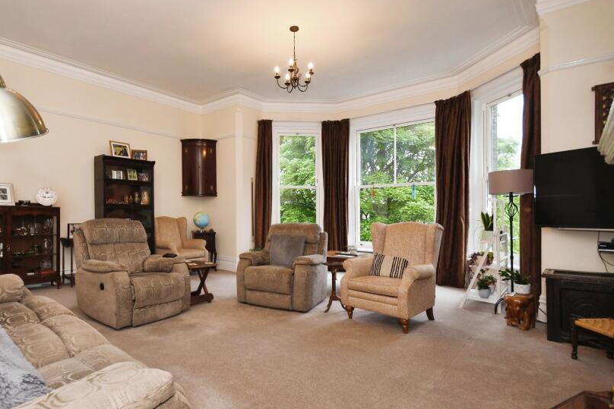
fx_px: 324
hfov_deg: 86.2
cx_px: 256
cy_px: 204
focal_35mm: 19
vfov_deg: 64.6
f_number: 8
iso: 400
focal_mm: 10
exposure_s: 1/40
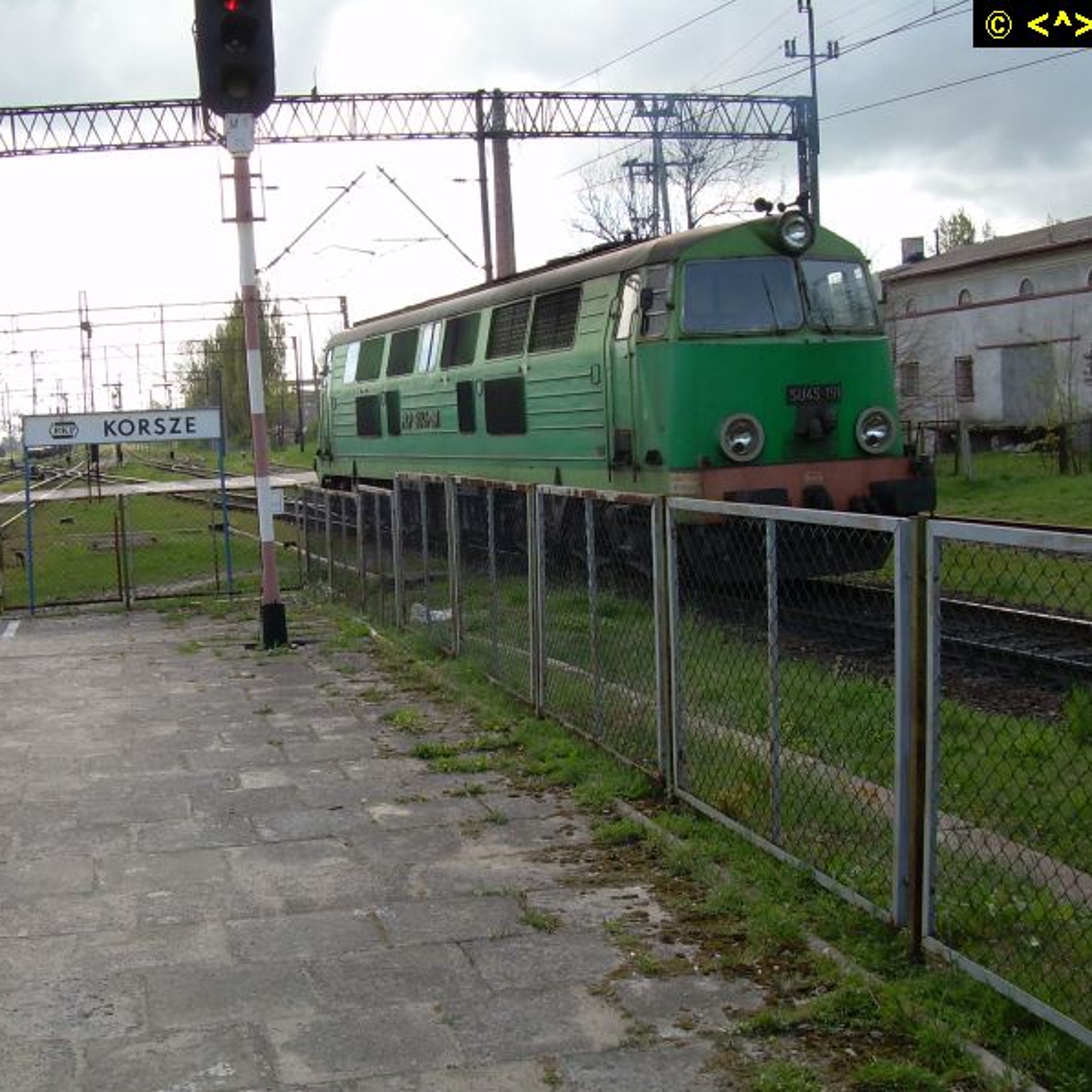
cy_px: 547
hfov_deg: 37.5
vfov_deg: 37.6
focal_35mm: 45
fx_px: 1606
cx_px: 487
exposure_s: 1/193
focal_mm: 6.3
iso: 50
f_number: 4.6
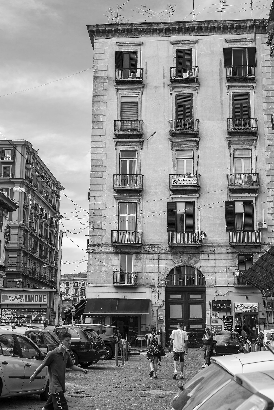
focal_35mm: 50
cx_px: 137
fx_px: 570
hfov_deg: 27.0
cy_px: 205
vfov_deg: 39.6
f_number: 8
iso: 400
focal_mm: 50
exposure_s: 1/1000
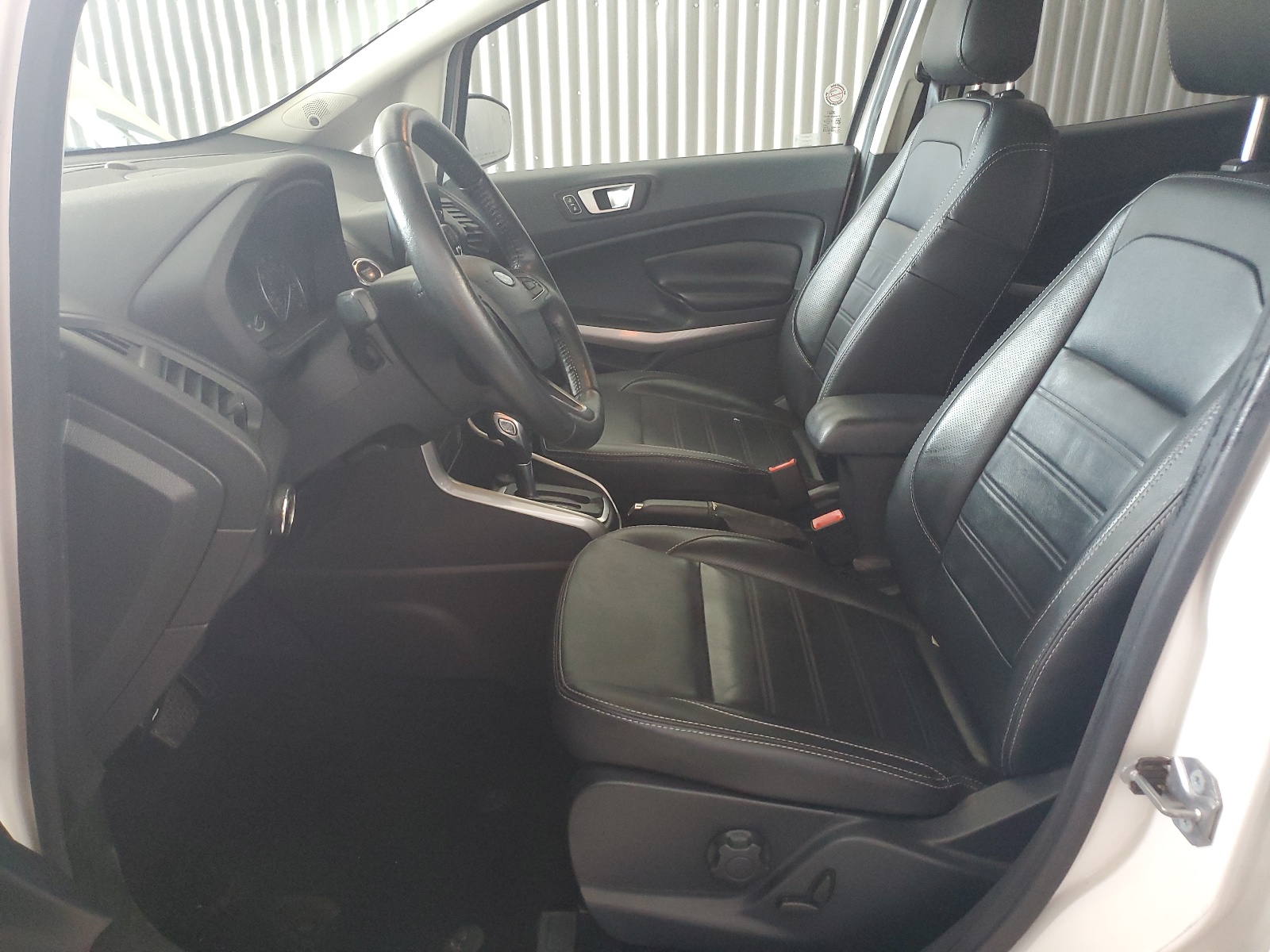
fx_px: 954
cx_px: 635
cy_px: 476
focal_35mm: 26
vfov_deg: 53.1
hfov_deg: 67.3
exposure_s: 1/60.2
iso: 246
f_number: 1.5
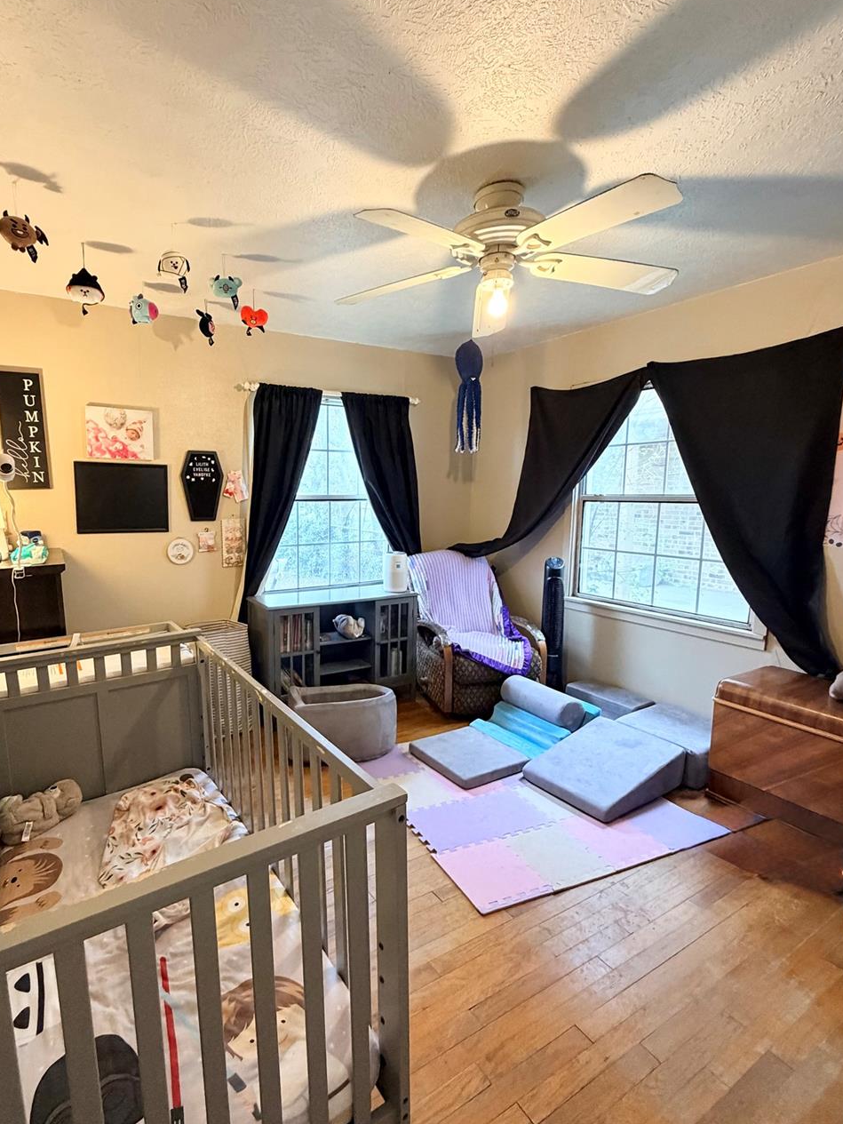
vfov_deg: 91.0
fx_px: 552
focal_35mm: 17
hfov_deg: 74.0
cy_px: 570
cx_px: 341
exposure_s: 1/60
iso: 500
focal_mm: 2.22
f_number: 2.2
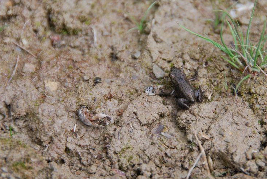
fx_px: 3089
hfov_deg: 4.9
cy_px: 87
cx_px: 175
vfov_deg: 3.3
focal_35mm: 416
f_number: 6.3
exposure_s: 1/125
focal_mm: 200
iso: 200
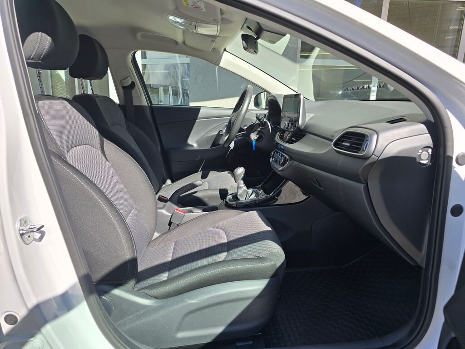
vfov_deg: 58.9
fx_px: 309
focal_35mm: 23
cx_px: 232
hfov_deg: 73.9
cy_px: 174
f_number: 1.7
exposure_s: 1/243
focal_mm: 6.3
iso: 12
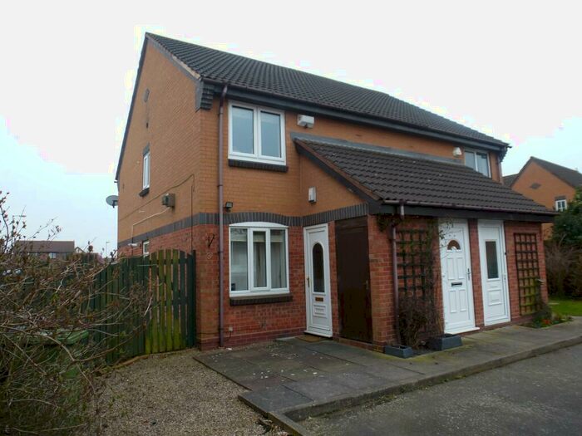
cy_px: 218
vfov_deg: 56.8
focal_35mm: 24
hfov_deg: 71.6
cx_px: 291
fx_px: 404
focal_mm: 4.3
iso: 100
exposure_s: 1/100
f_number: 3.3
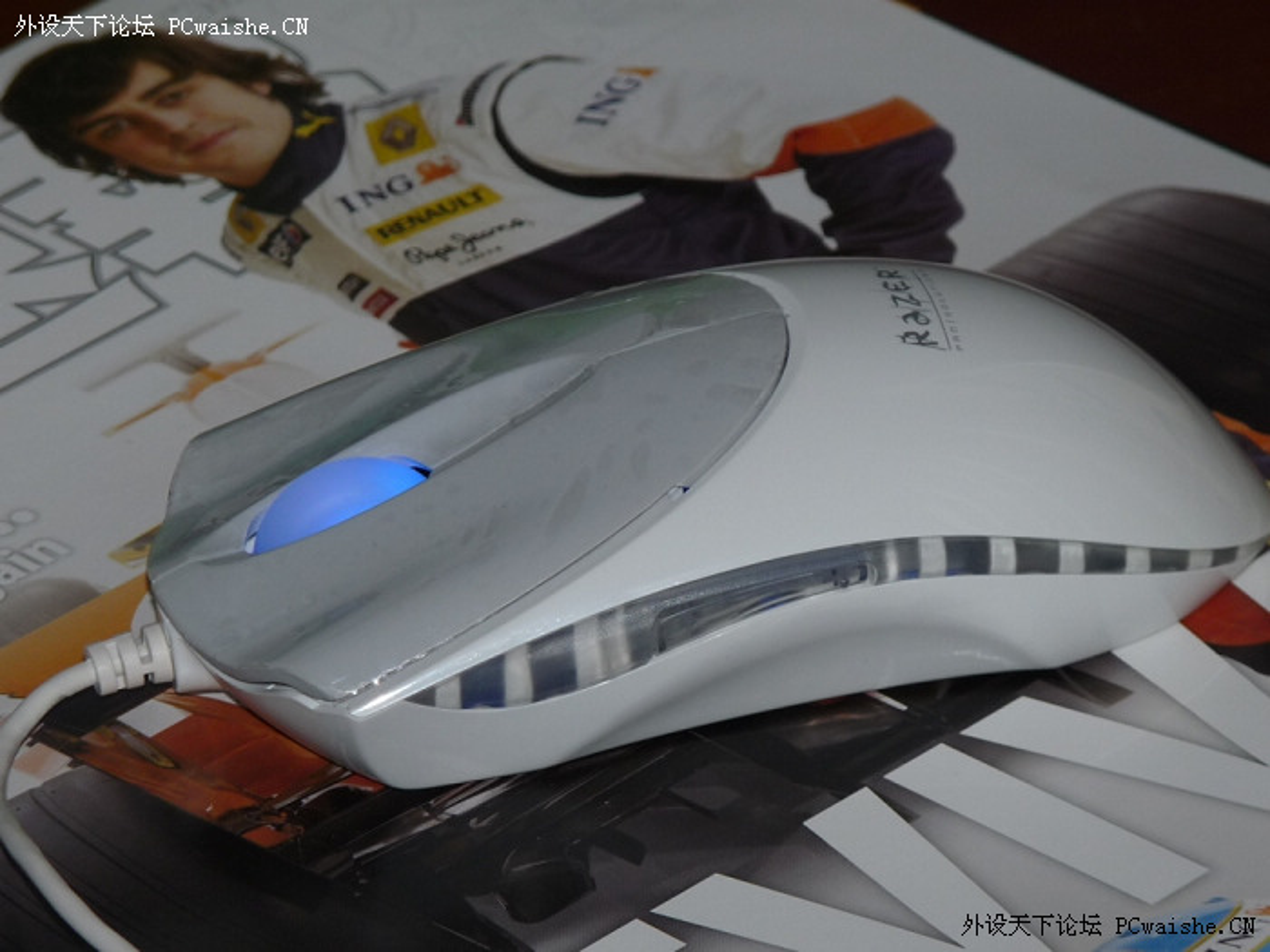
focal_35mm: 341
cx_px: 635
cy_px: 476
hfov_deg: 5.8
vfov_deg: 4.4
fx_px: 12511
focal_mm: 42.6
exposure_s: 1/125
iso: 100
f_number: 3.7
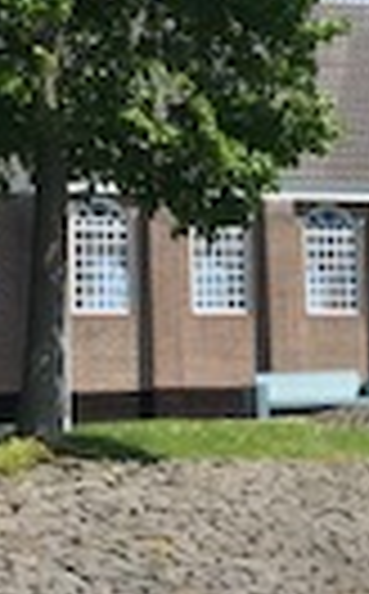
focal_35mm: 144
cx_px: 477
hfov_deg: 8.9
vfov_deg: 14.5
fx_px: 2327
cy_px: 248
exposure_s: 1/1709
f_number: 1.8
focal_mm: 3.99
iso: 20
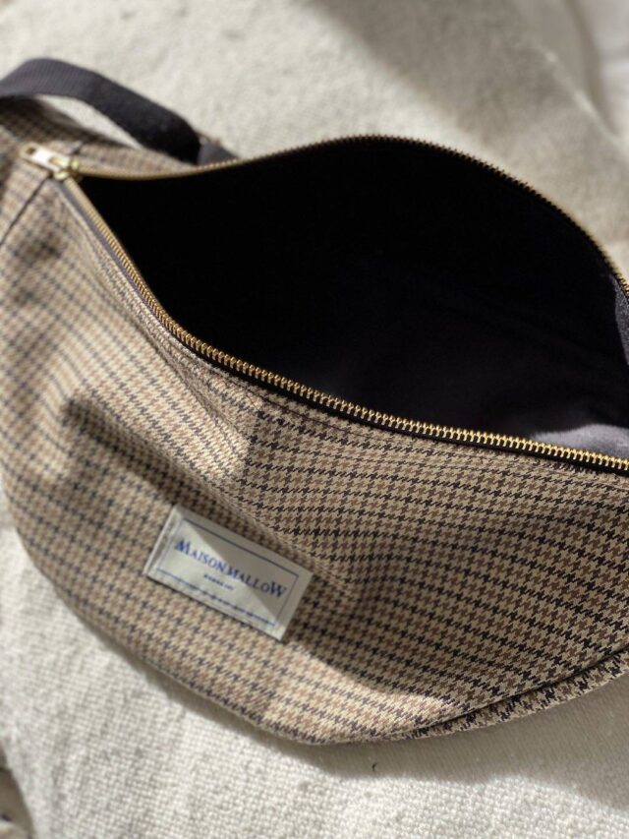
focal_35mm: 52
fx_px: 1260
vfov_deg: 36.8
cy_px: 420
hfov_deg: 28.0
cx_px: 314
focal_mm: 6
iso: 20
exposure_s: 1/564
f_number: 2
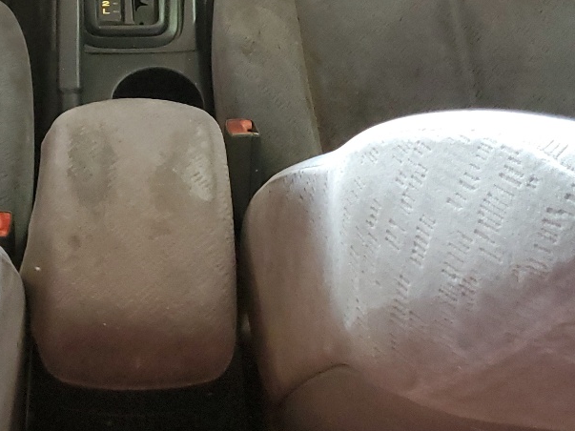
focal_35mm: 69
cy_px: -78
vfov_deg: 20.1
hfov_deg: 27.6
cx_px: 118
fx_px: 1146
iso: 337
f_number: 1.5
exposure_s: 1/60.2
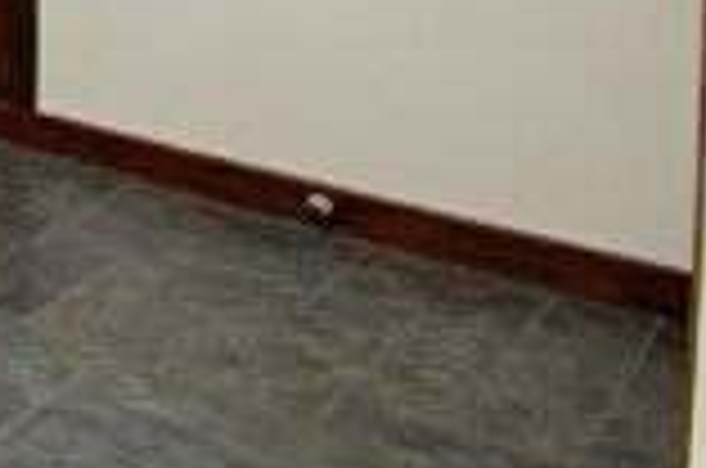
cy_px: -378
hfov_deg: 17.7
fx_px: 1311
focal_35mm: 67
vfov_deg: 16.7
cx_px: -791
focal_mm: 10
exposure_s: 1/2
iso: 320
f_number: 9
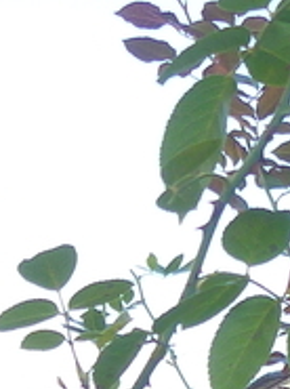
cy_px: 1026
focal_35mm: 182
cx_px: -307
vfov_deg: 9.4
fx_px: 2040
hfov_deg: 7.8
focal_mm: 4.9
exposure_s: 1/125
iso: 80
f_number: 3.3
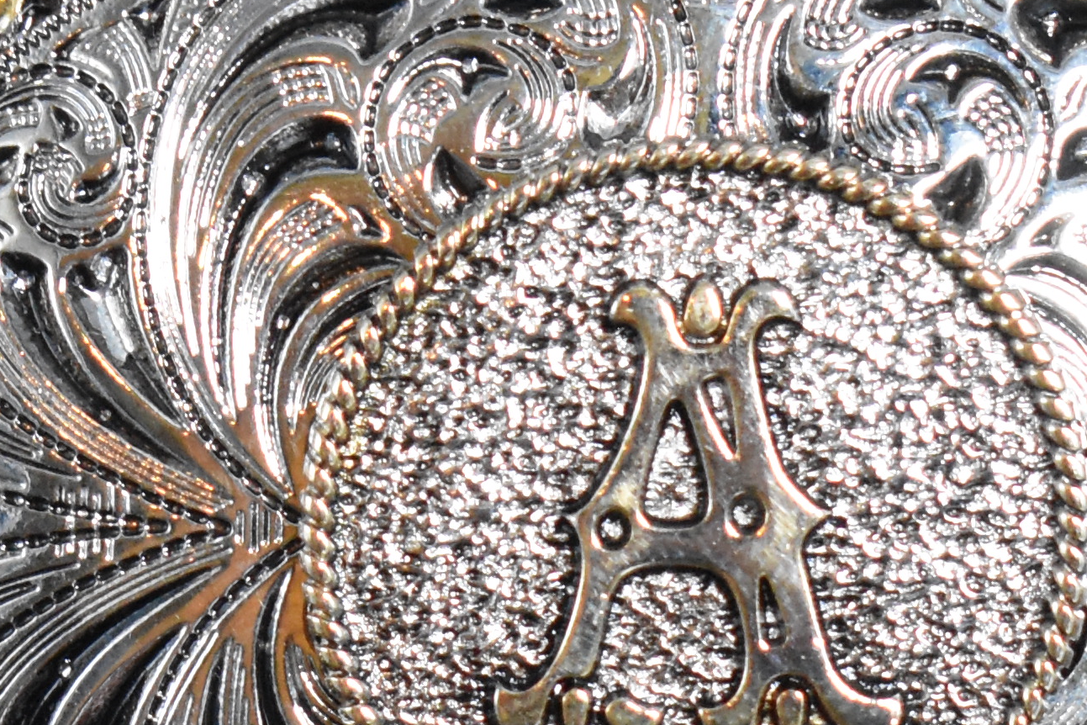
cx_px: 509
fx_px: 10084
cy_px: 1024
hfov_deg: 6.2
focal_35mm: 334
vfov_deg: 4.1
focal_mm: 48
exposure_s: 1/60
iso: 2200
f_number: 5.3
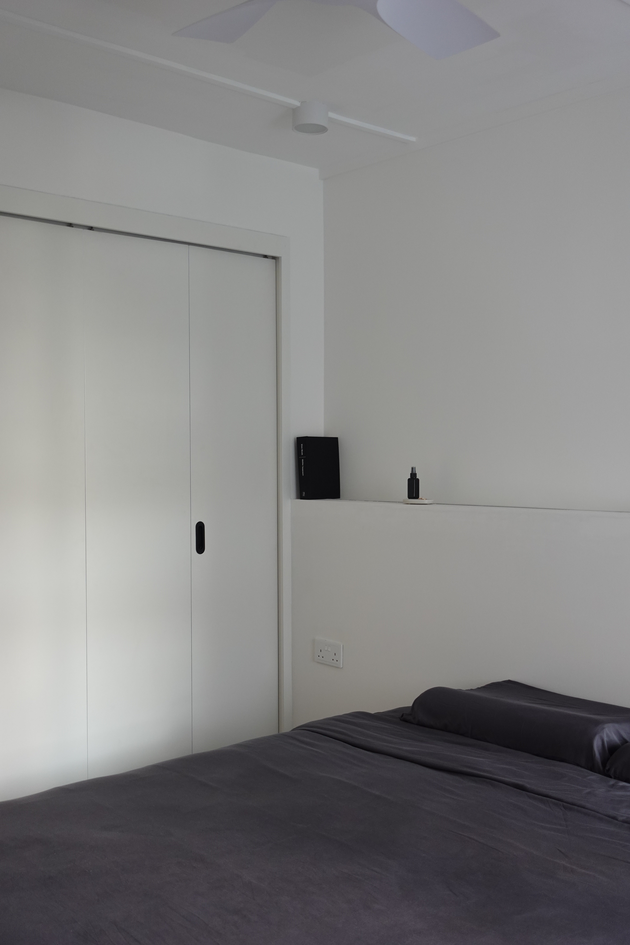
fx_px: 997
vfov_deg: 50.7
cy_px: 472
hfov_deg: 35.1
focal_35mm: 38
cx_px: 315
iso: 320
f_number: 2.8
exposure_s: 1/40
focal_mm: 14.68
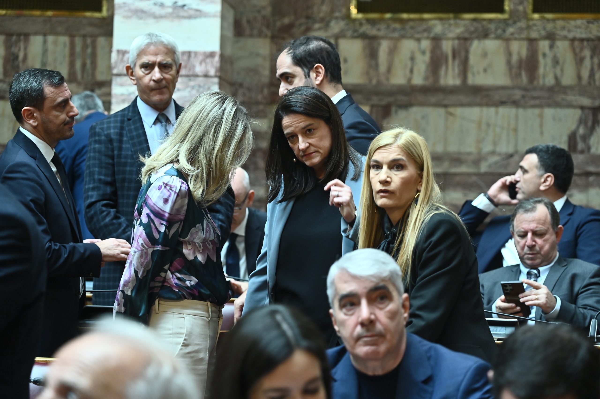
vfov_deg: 11.4
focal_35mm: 120
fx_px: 1999
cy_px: 200
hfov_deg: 17.1
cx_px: 300
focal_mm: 120
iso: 1400
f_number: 4.5
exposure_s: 1/200
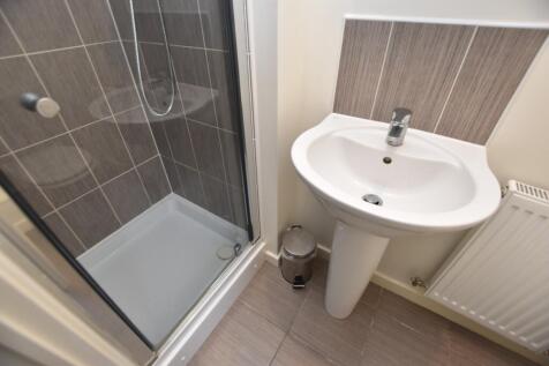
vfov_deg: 77.3
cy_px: 183
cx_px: 274
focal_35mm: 15
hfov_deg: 100.4
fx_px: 229
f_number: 3.5
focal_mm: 10
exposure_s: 1/15
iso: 360
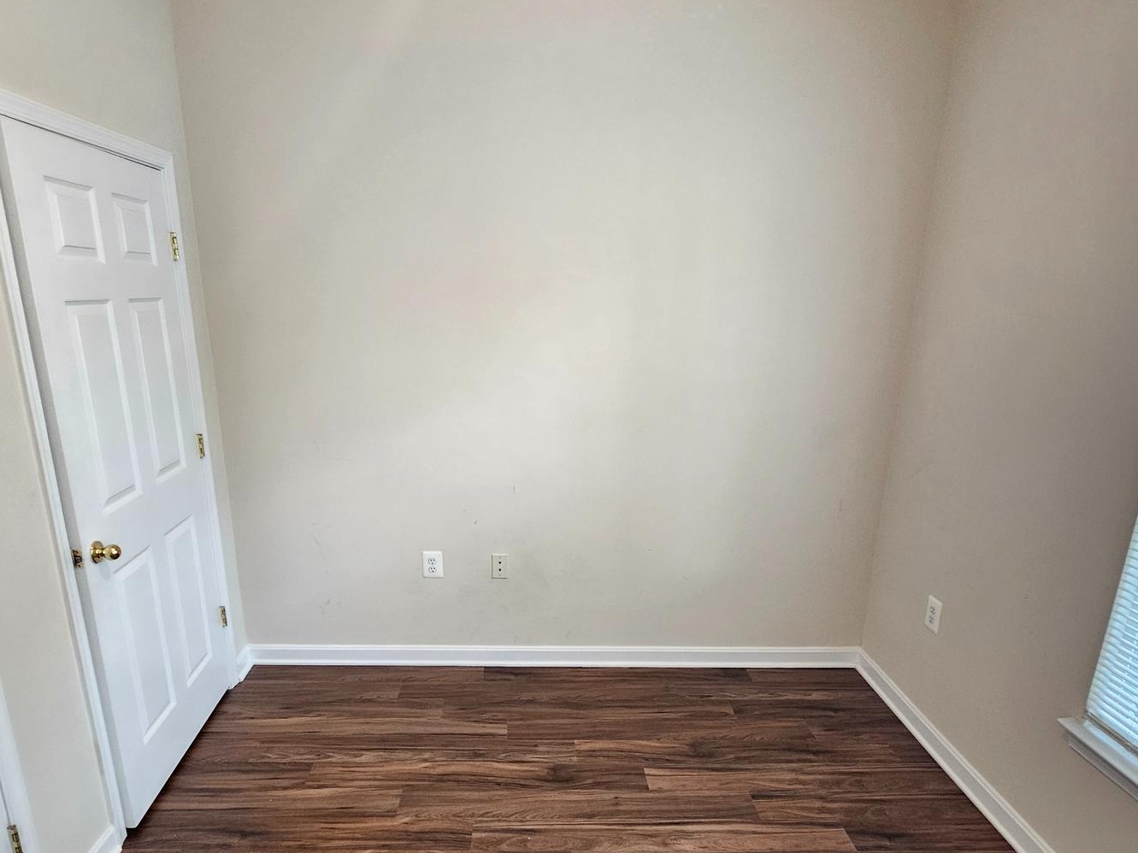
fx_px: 657
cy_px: 498
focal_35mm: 20
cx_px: 528
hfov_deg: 81.6
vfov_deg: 65.5
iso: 320
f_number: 2.2
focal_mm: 2.2
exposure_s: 1/30
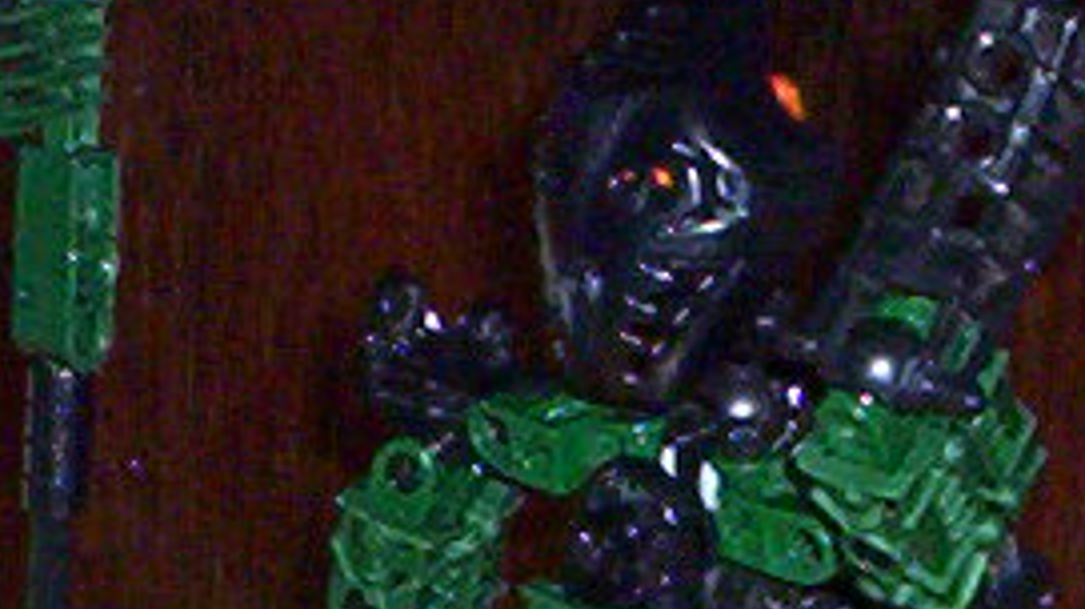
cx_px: 500
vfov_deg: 4.8
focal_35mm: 250
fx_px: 7188
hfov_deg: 8.6
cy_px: 1258
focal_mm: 4.99
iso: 140
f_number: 4.5
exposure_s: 1/60
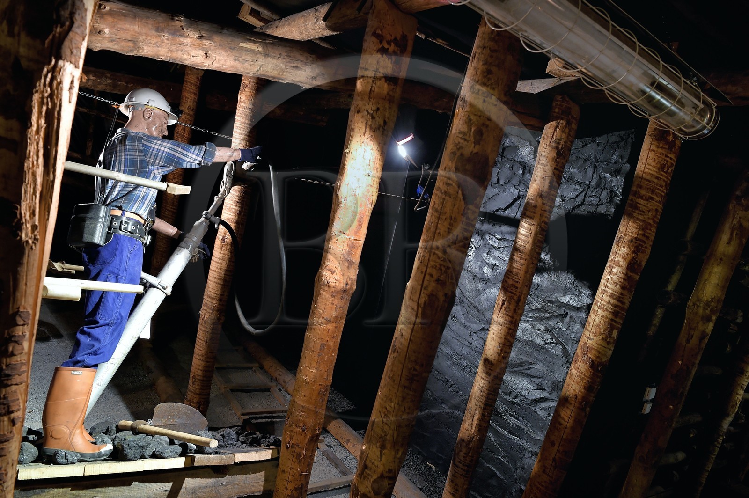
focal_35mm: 24
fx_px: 499
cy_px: 249
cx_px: 374
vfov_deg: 53.1
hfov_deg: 73.8
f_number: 7.1
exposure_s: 3
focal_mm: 24
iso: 400
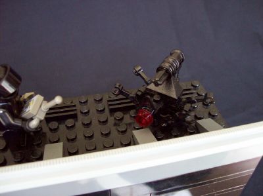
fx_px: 273
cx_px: 132
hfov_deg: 51.4
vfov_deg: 39.6
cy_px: 98
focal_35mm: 36
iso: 160
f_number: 2.7
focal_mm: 6
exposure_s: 1/9.53
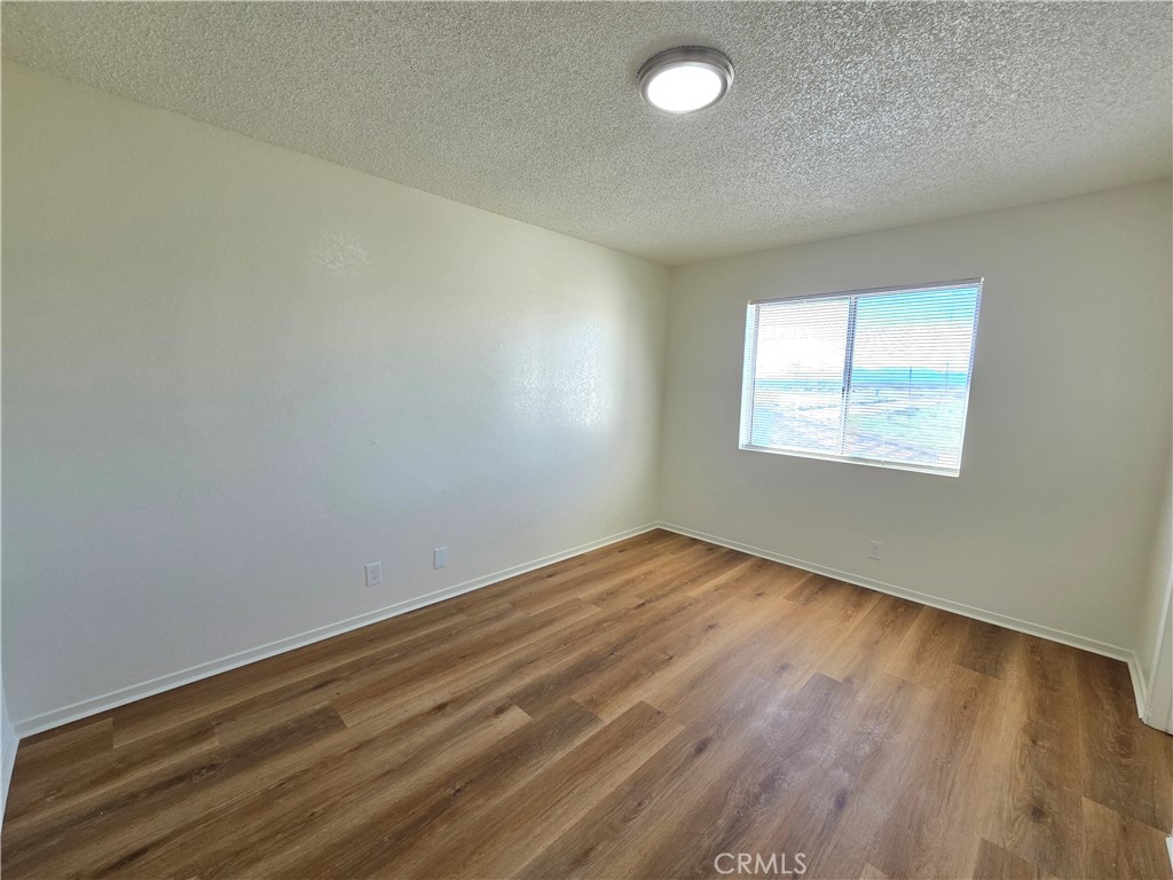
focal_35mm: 13
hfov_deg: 106.2
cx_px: 586
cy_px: 440
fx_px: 441
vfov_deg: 89.9
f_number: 2.2
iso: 80
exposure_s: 1/120
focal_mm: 2.2
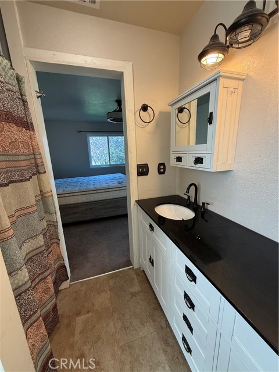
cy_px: 186
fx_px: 150
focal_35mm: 14
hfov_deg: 85.7
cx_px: 140
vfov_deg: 102.1
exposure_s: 1/120
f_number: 2.2
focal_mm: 2.22
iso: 250
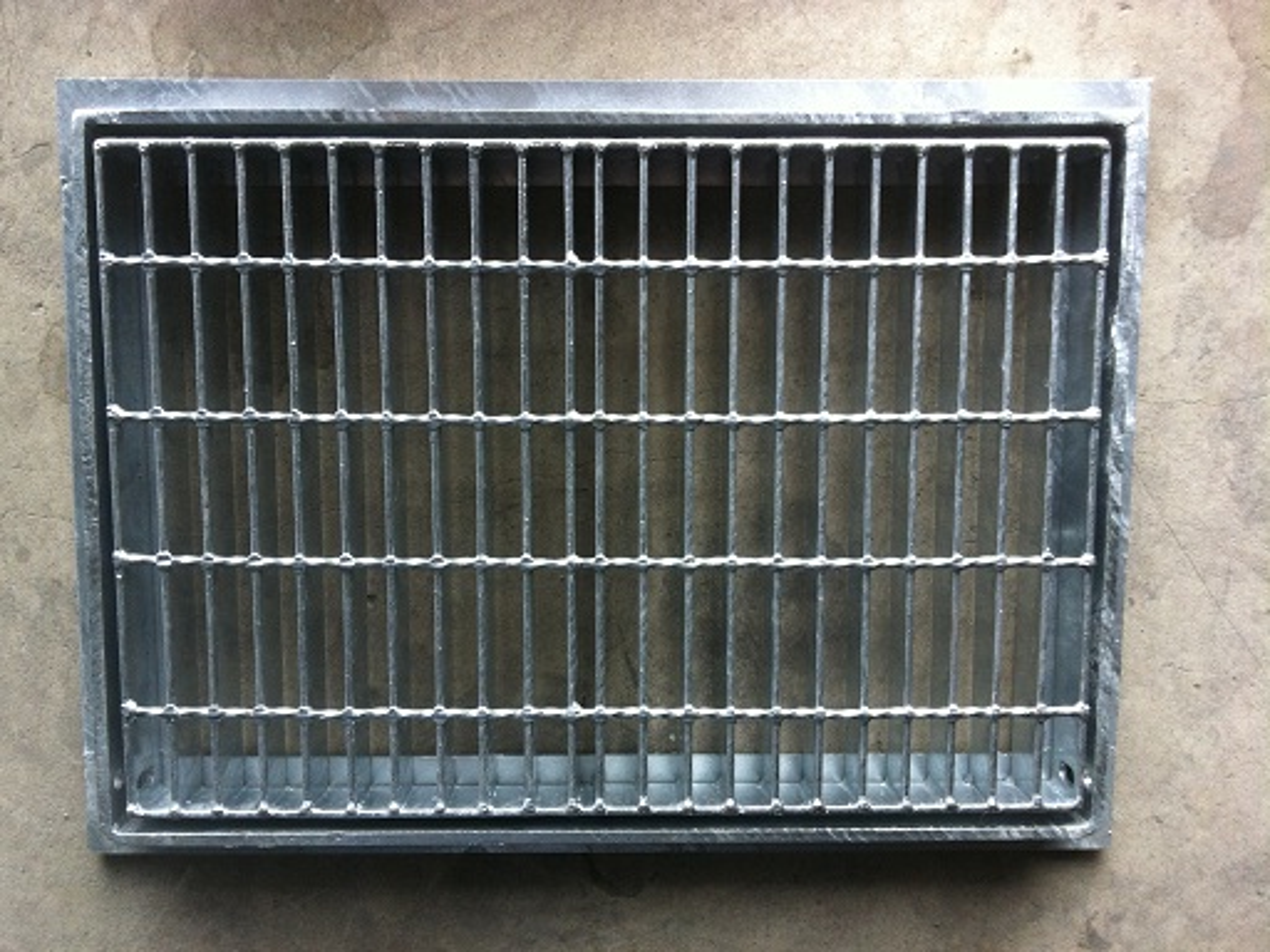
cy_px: 476
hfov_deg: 52.6
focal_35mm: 35
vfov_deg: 40.7
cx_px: 635
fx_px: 1284
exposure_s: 1/60
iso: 100
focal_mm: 3.85
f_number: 2.8
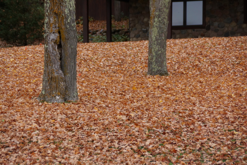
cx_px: 124
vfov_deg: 8.3
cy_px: 82
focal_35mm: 165
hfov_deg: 12.5
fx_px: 1132
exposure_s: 1/200
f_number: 5.6
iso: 400
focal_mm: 110
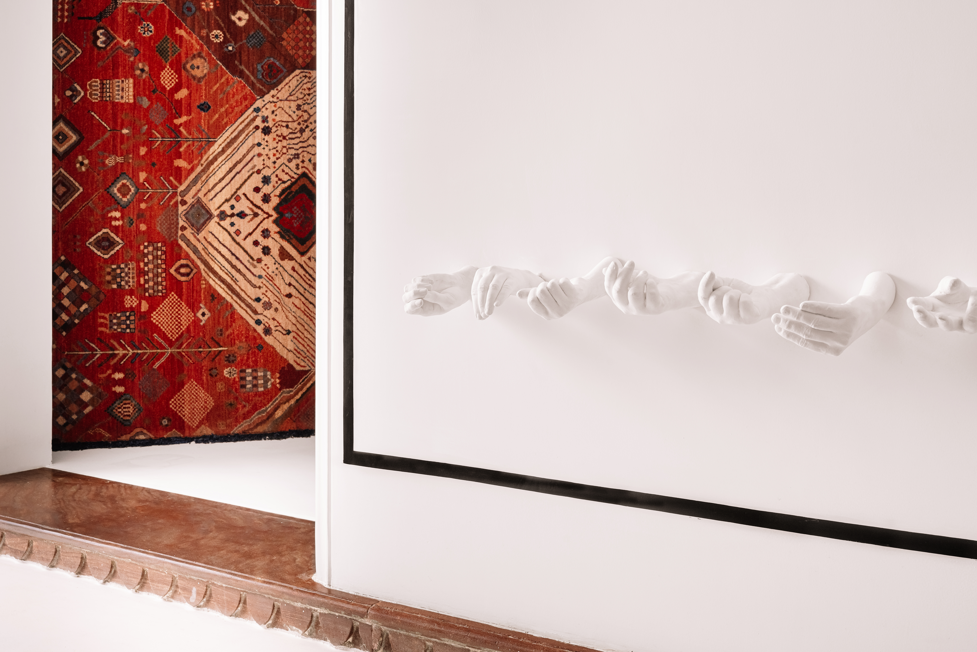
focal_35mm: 49
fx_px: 1330
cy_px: 326
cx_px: 488
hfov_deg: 40.3
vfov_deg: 27.5
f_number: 10
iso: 400
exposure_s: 1/20
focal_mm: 49
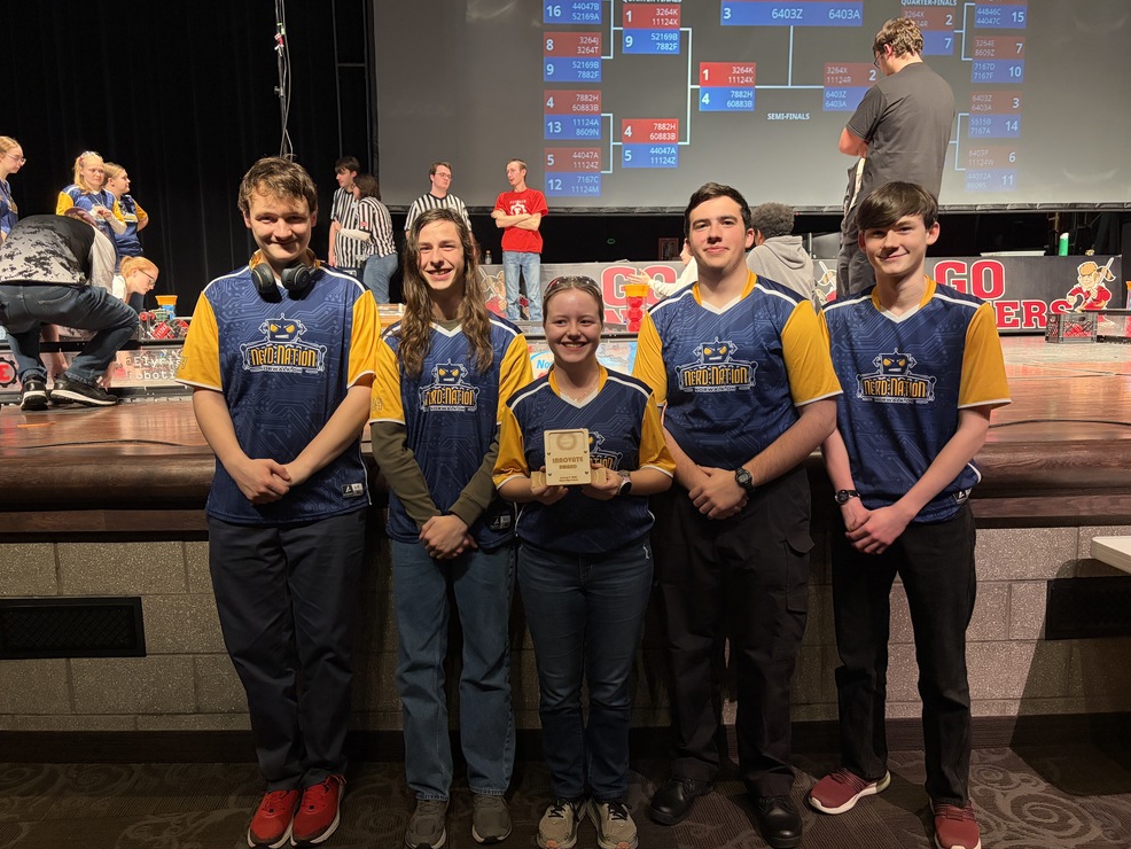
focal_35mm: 27
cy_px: 429
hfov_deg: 65.3
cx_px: 557
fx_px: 882
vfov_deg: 51.4
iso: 320
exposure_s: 1/60
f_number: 1.6
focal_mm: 5.96
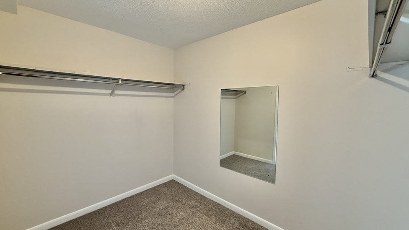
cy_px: 114
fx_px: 174
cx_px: 202
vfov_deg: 67.1
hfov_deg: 99.4
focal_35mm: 16
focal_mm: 2.22
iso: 200
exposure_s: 1/60
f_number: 2.2
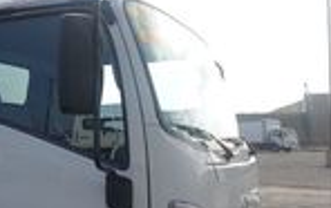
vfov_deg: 23.6
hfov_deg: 31.3
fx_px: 497
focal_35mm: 55
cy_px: 125
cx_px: -60
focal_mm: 7.6
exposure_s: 1/4000
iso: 125
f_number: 2
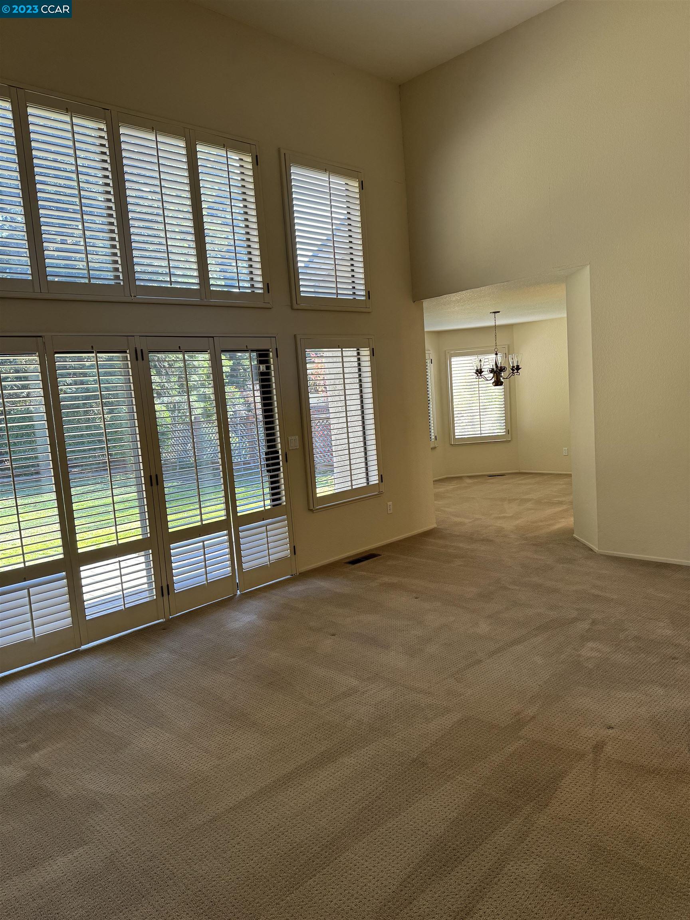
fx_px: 638
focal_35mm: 24
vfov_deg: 71.6
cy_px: 460
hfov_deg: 56.8
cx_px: 345
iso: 125
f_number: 1.78
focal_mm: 6.86
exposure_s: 1/120
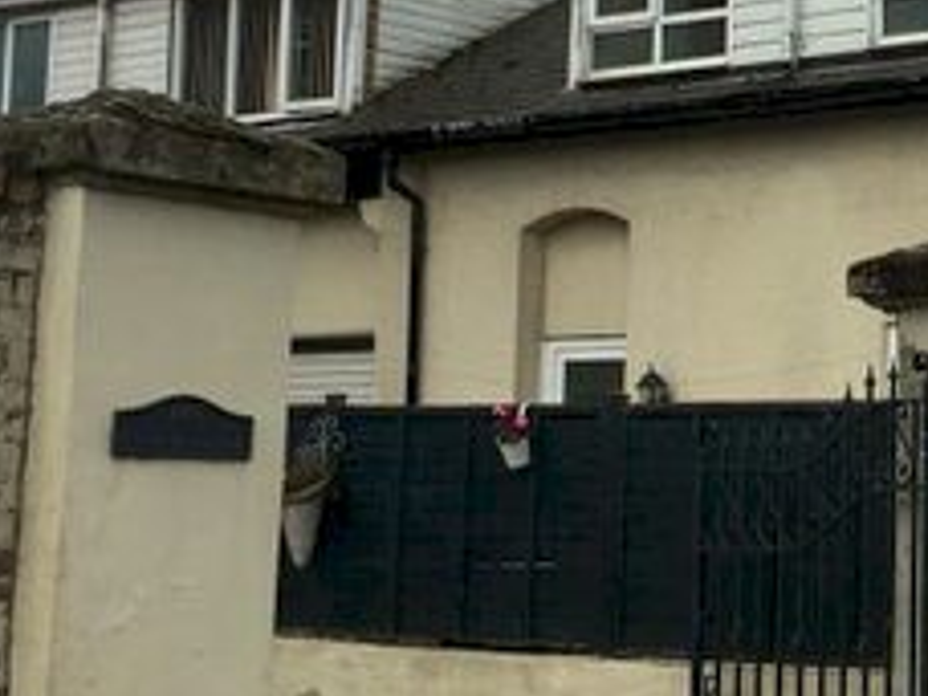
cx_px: 1075
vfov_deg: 16.6
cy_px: 246
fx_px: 2386
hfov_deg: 20.7
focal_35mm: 89
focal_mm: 4.15
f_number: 2.2
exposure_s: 1/1083
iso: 25
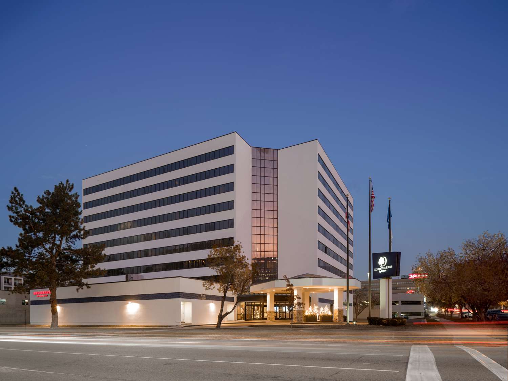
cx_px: 254
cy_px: 190
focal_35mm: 24
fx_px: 352
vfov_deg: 56.8
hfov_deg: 71.6
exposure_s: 8
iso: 100
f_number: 11
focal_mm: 30.2
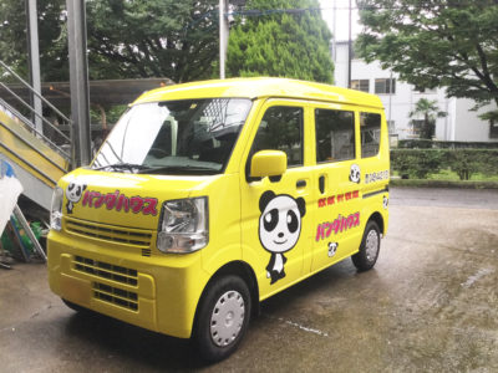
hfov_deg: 58.4
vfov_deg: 45.4
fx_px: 446
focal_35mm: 31
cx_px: 249
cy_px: 186
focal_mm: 3.3
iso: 25
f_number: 2.4
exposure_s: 1/40
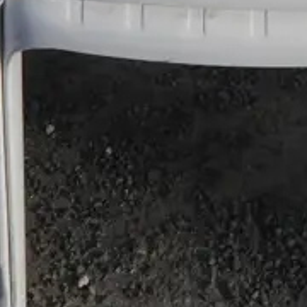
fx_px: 1716
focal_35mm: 171
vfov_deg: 8.9
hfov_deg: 10.1
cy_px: -503
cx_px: 349
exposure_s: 1/500
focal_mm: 17
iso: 200
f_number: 8
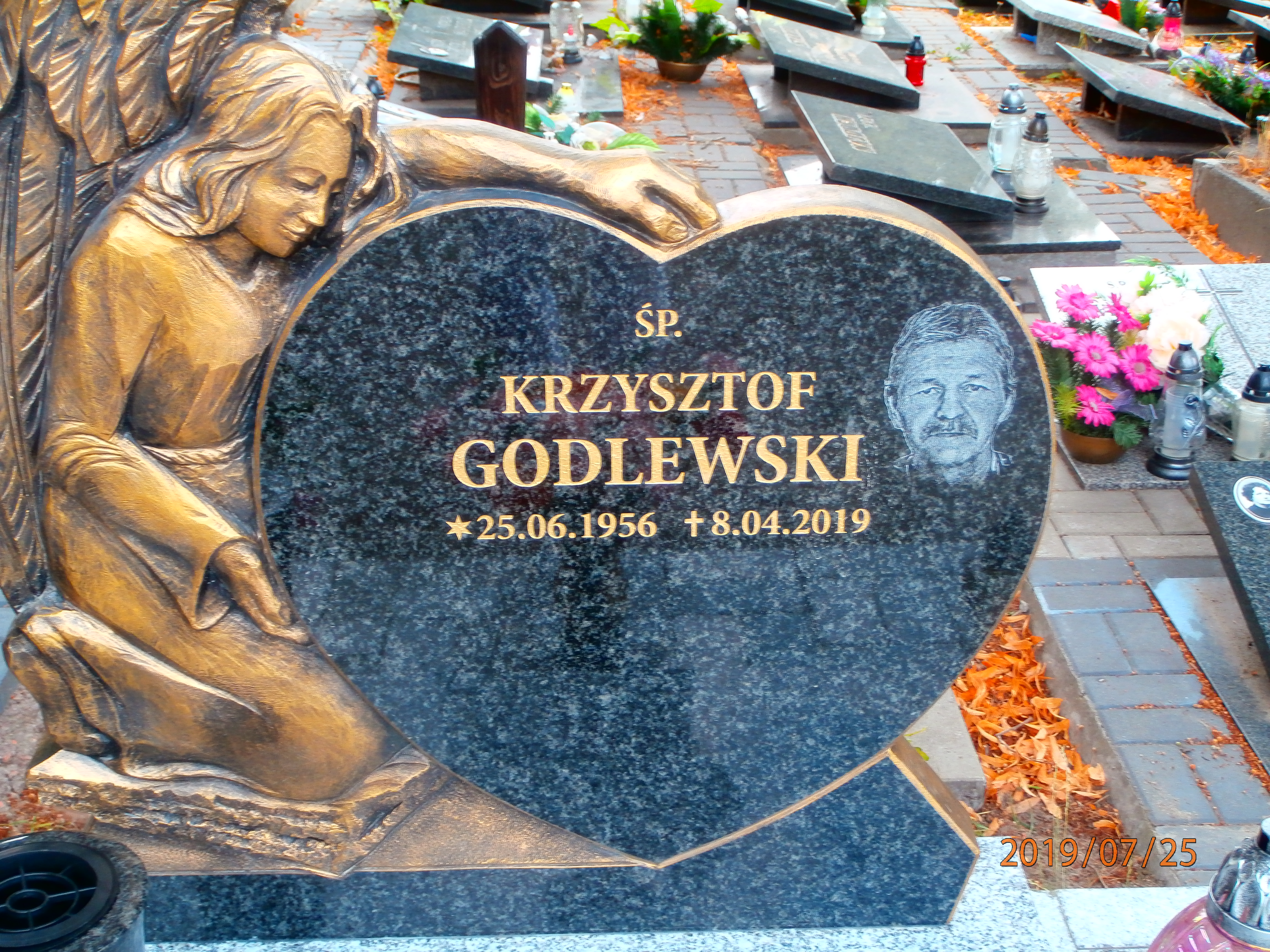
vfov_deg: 30.9
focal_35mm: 47
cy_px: 476
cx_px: 635
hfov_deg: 40.4
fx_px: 1724
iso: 100
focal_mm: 8.29
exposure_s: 1/80
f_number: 4.2
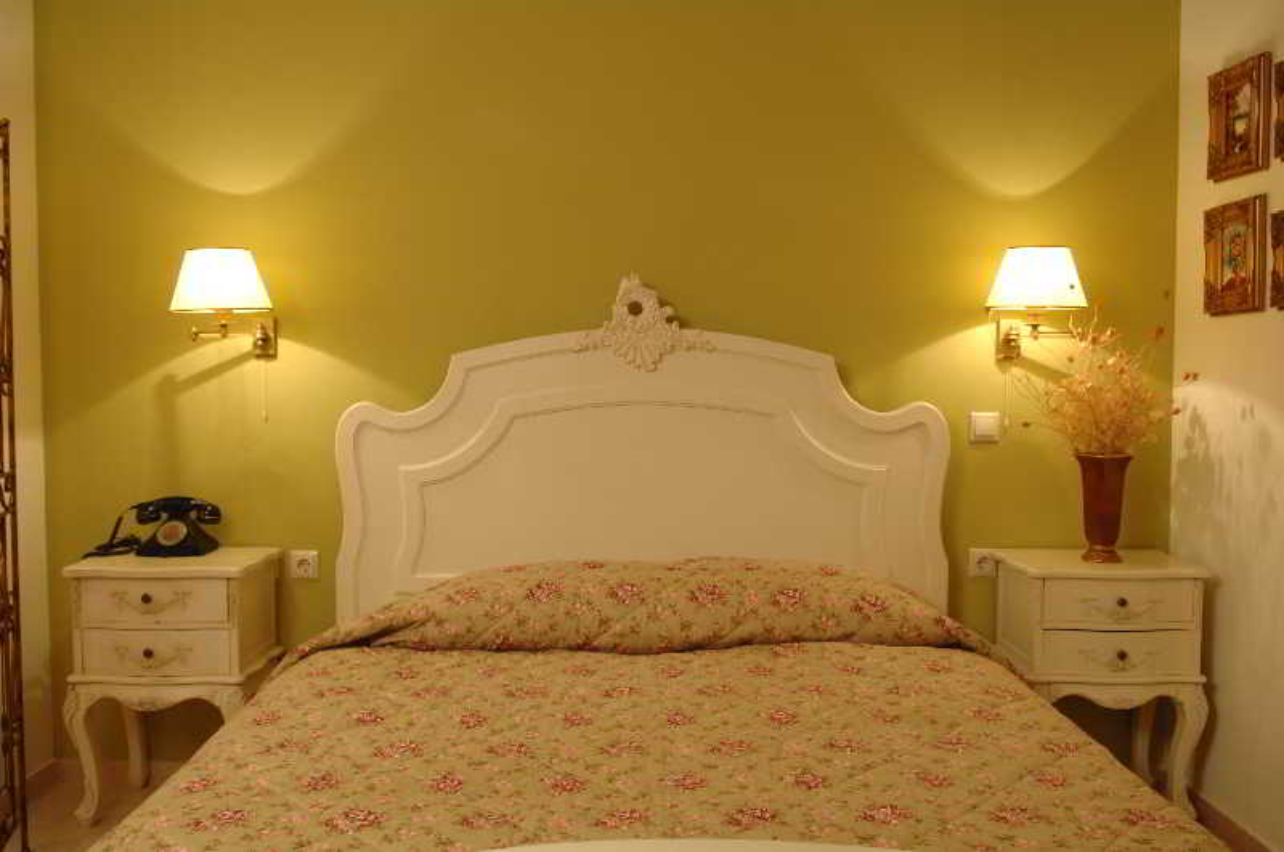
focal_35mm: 30
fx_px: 1068
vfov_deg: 43.5
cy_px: 426
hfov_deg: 62.0
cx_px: 642
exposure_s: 1/4
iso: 200
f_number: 5.6
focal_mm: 20
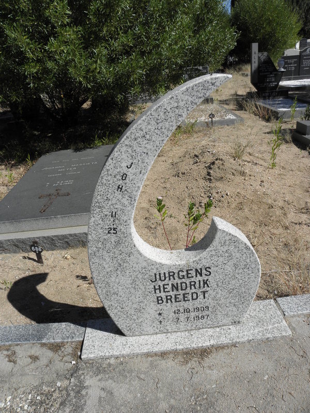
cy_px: 206
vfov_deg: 67.3
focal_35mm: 26
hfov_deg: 53.1
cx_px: 155
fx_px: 310
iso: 64
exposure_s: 1/400
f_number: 5.6
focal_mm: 4.6
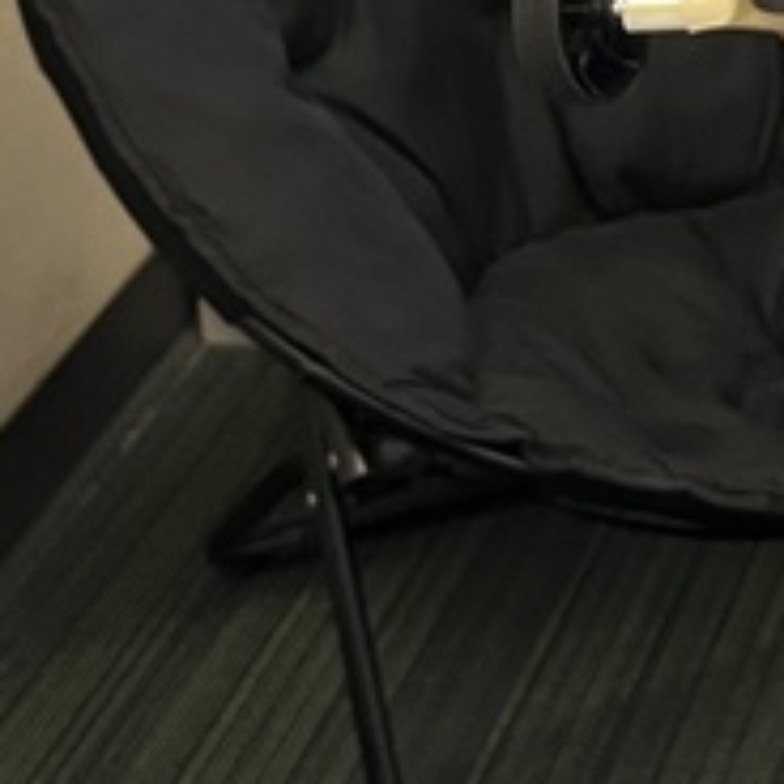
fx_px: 3280
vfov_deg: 13.1
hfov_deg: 12.9
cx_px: 1185
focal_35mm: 128
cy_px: -243
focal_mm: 5.1
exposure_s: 1/100
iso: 125
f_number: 1.6
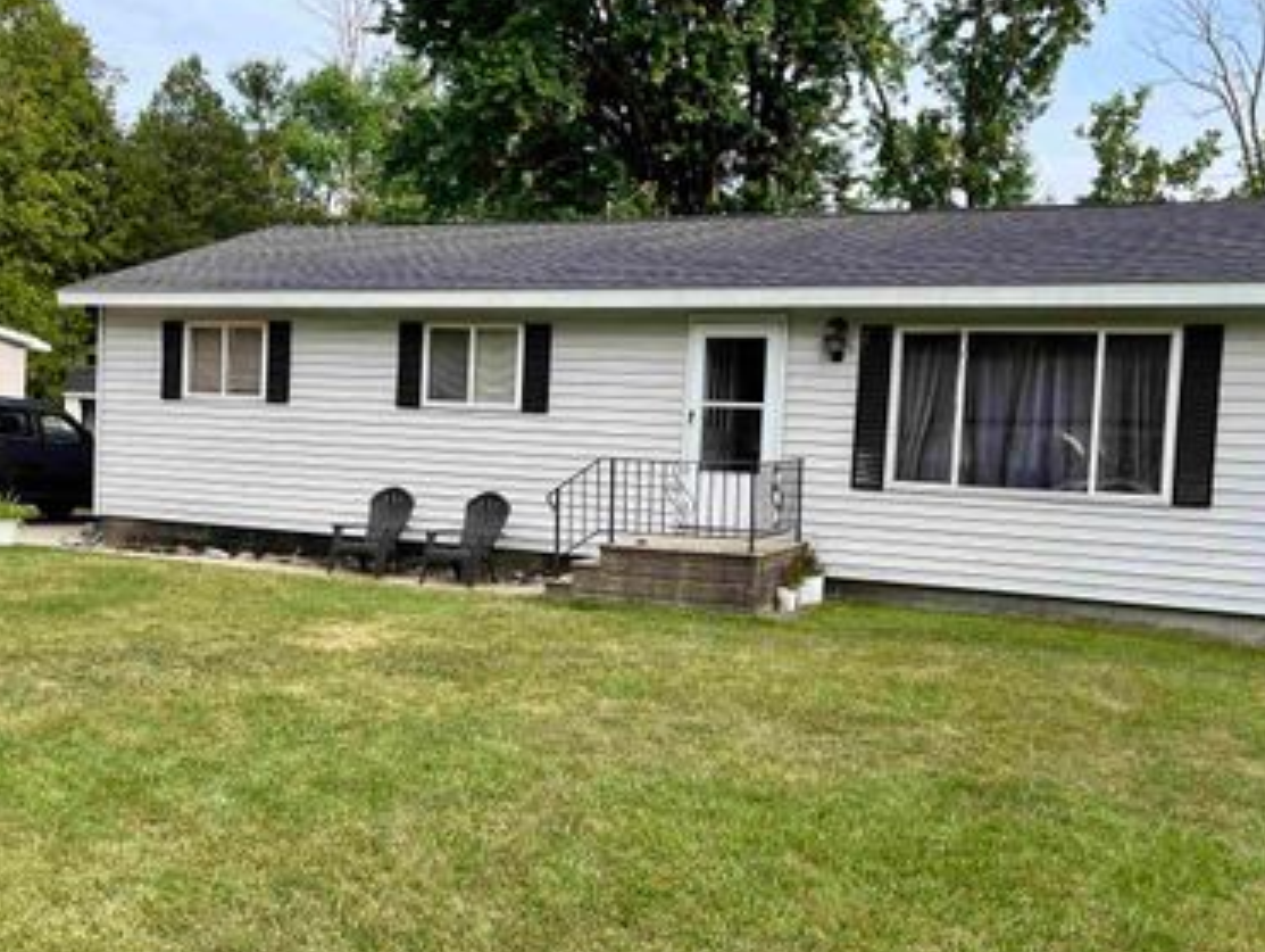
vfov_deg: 40.8
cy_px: 490
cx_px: 631
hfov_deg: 52.6
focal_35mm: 35
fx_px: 1280
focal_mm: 5.1
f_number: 1.6
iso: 50
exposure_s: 1/833
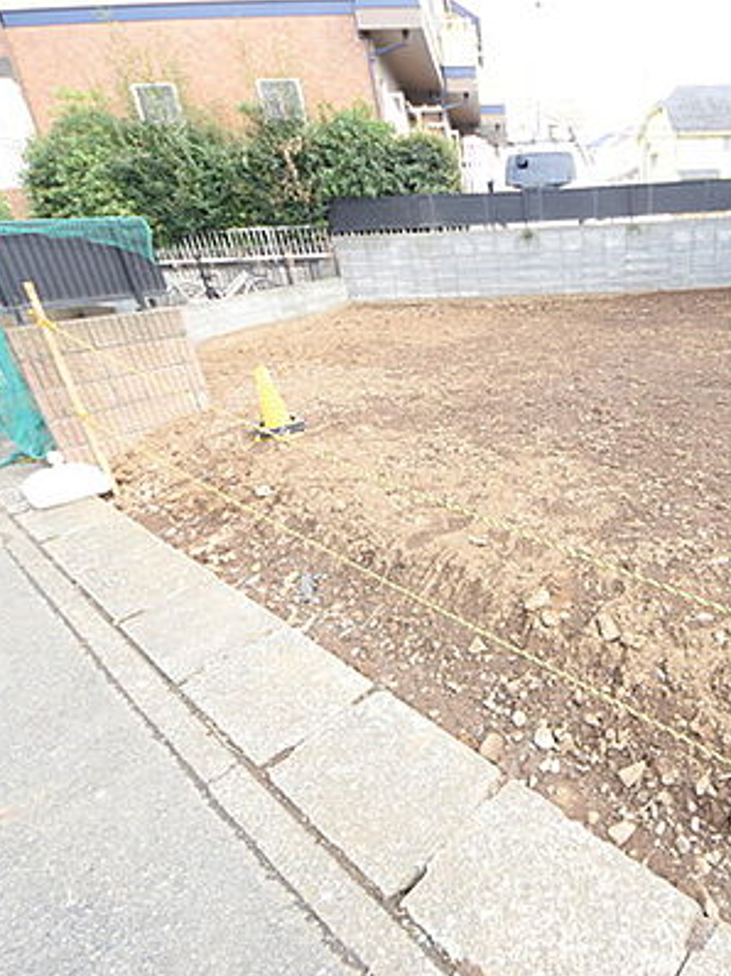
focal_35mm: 18
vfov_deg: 87.8
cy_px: 488
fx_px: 507
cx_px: 574
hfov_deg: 65.7
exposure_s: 1/200
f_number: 7.1
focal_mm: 8
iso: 400
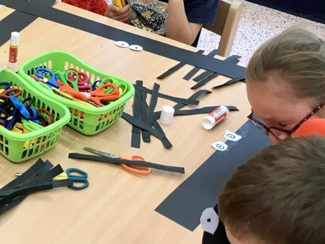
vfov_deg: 21.0
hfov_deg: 26.2
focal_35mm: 69
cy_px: 38
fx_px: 648
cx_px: -25
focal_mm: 3.99
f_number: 1.8
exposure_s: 1/33
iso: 32
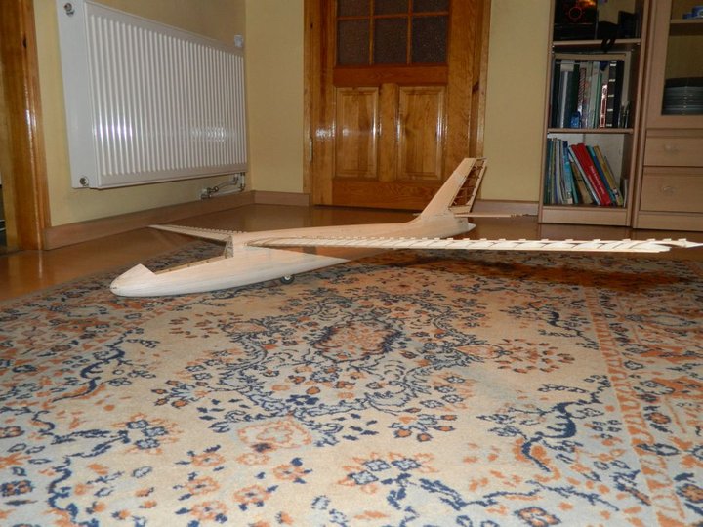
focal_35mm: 31
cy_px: 264
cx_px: 352
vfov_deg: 45.4
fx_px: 630
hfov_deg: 58.4
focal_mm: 5.6
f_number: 3.2
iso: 200
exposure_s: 1/40
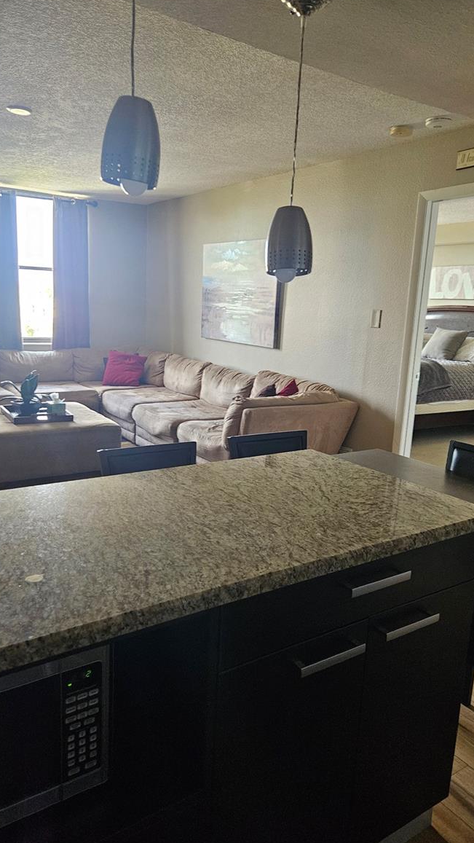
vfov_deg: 71.9
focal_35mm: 26
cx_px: 236
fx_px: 581
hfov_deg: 44.4
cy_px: 427
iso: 800
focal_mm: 5.4
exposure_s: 1/120
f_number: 1.8
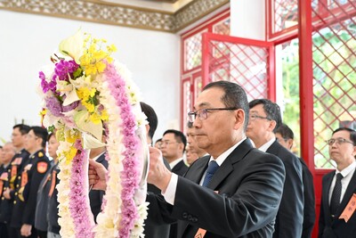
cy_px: 119
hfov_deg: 41.9
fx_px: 465
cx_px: 178
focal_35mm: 47
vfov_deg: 28.7
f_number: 4
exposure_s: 1/100
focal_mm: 47
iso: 3200
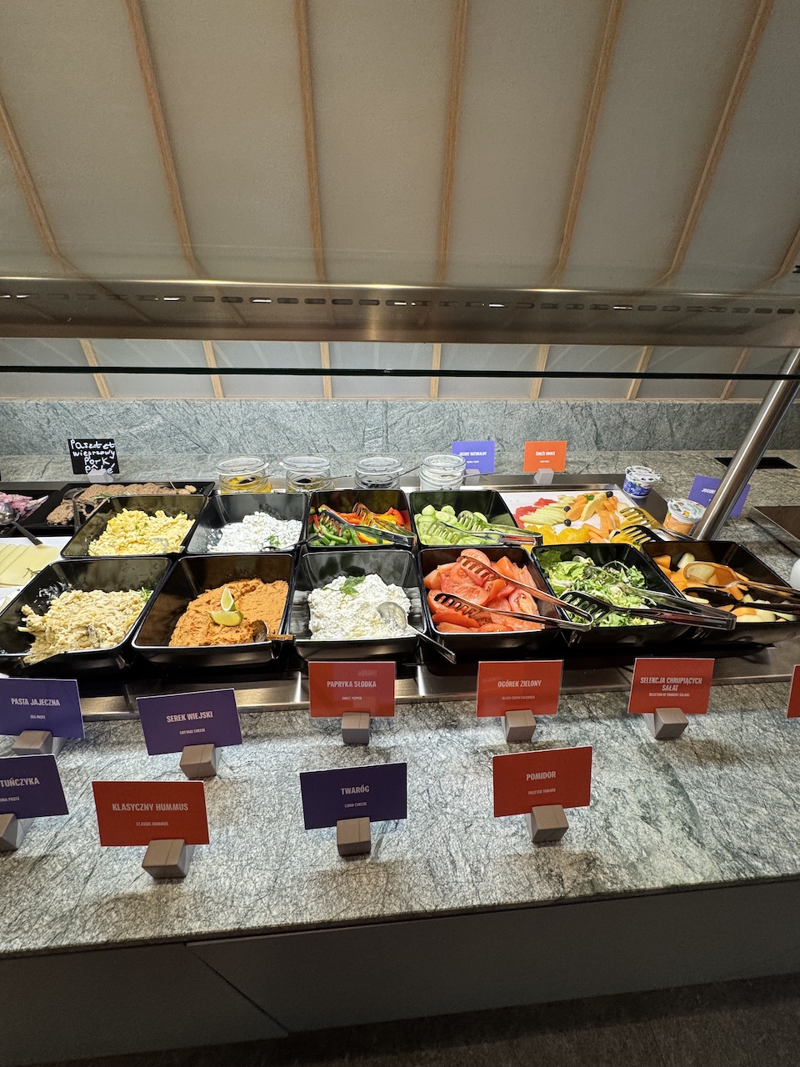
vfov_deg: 102.1
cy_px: 534
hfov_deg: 85.7
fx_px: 431
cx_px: 400
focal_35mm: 14
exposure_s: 1/100
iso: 160
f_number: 2.2
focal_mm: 2.22
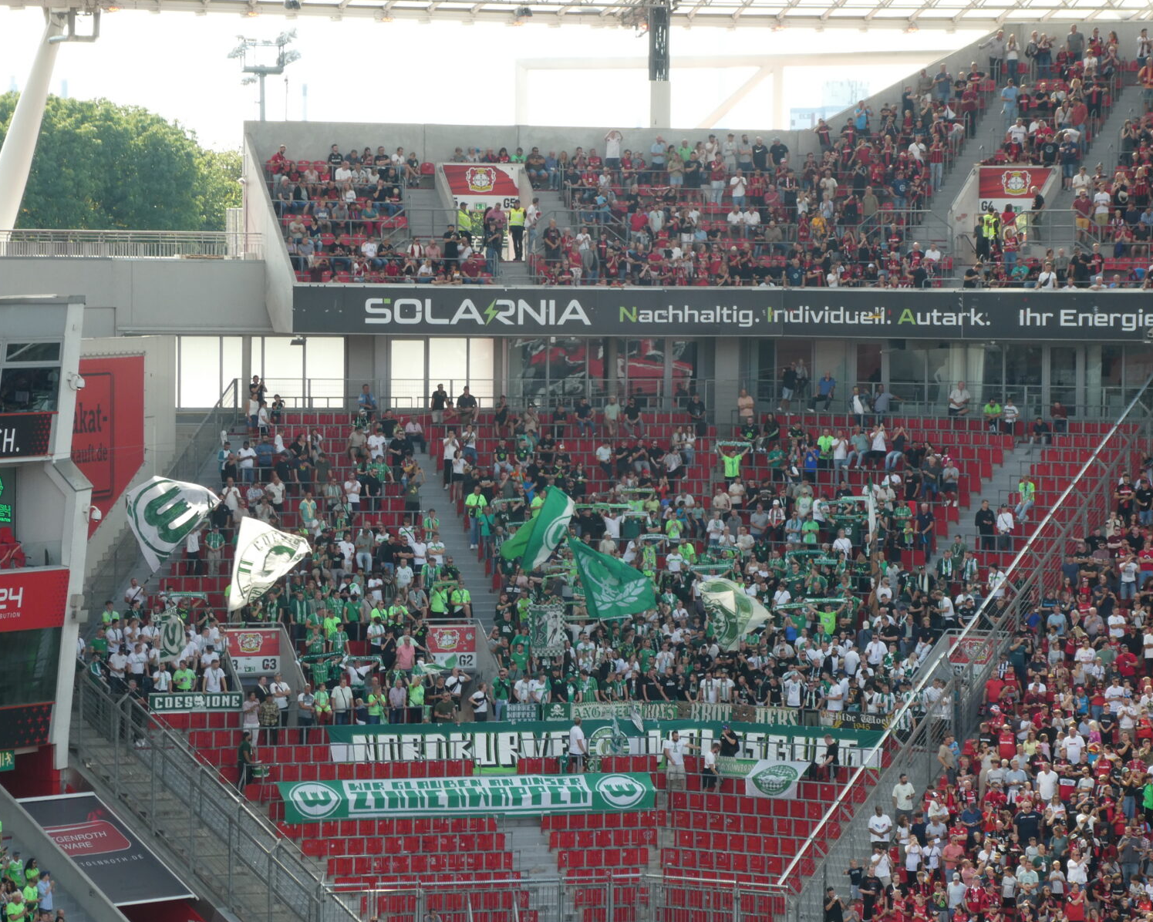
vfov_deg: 11.0
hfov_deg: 13.7
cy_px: 460
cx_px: 570
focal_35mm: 141
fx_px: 4812
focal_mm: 24.2
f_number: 5.3
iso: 80
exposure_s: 1/100
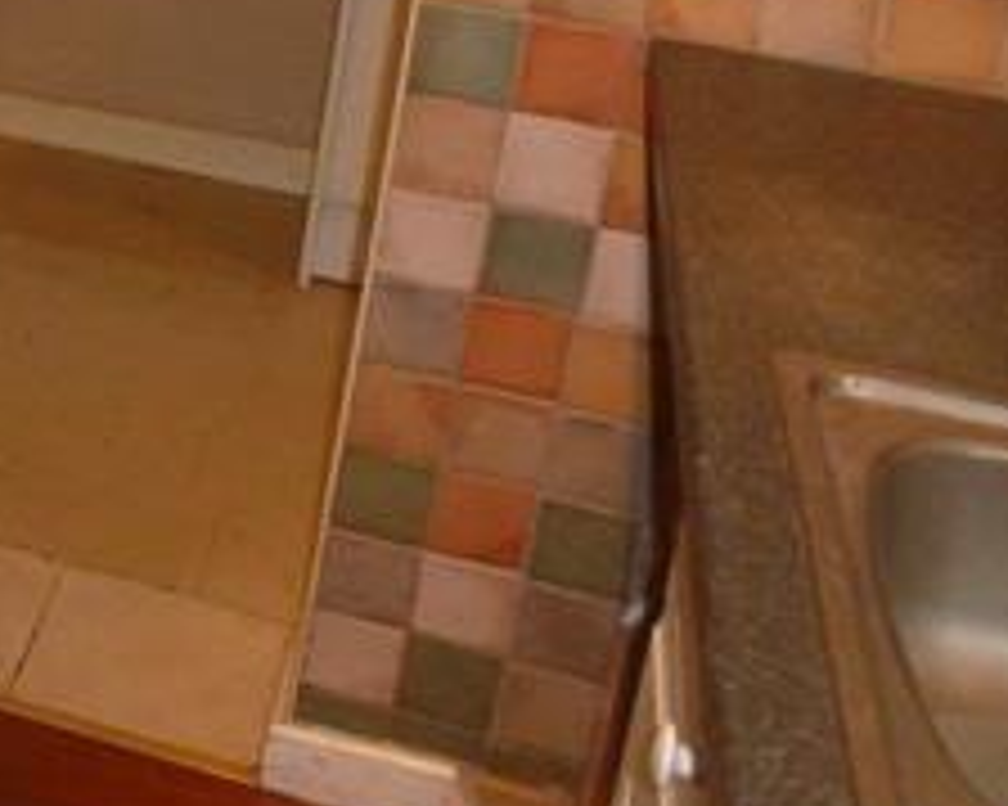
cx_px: -403
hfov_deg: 23.8
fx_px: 1998
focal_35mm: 67
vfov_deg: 21.3
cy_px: -140
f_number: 3.3
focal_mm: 4.3
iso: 800
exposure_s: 1/60
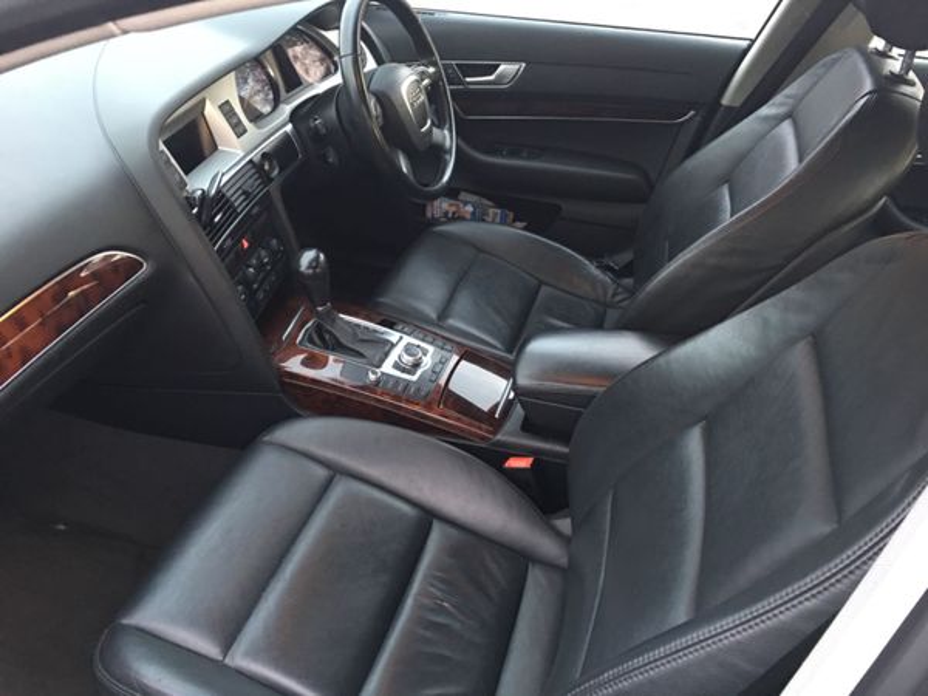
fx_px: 777
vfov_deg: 48.2
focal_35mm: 29
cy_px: 348
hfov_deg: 61.7
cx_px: 464
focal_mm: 4.15
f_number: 2.2
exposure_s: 1/8
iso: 100
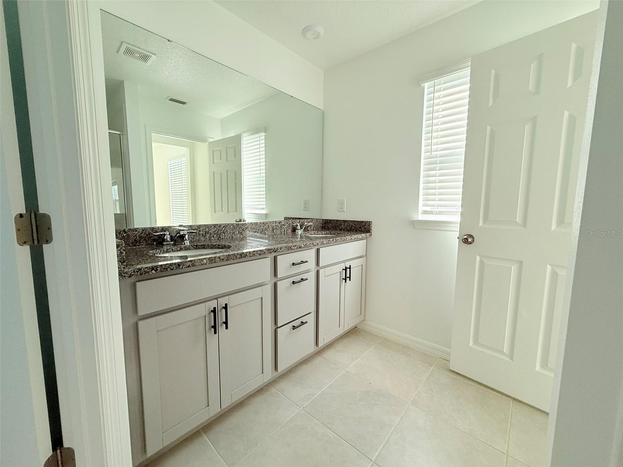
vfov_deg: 85.7
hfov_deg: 102.1
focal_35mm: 14
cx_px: 312
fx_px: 252
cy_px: 234
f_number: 2.2
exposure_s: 1/99
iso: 125
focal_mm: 2.22
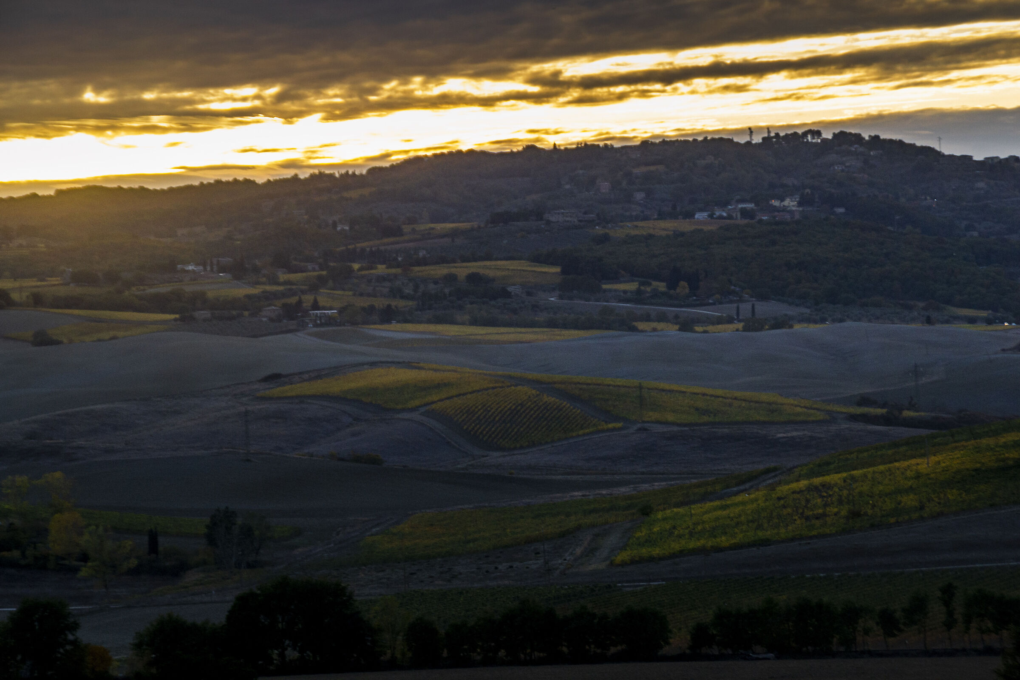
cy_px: 340
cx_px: 510
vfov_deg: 9.6
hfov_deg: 14.4
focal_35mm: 142
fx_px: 4037
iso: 400
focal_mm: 95
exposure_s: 1/160
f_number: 9
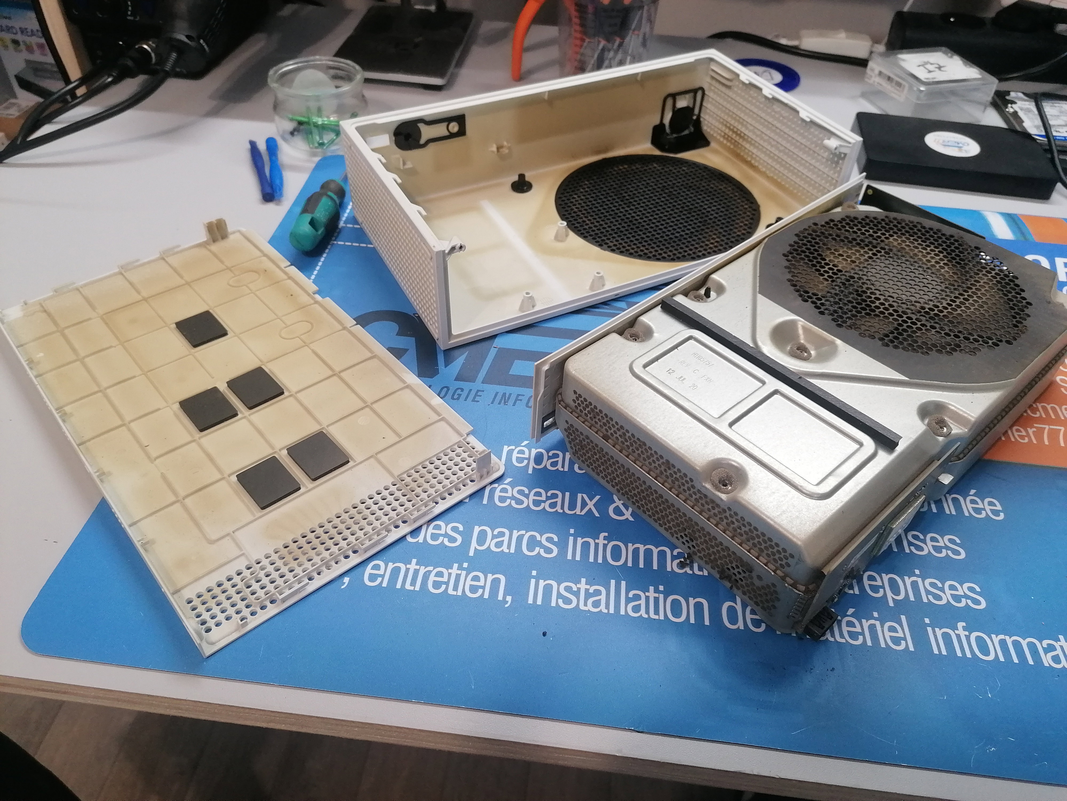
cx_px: 534
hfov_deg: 65.3
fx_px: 832
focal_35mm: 27
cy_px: 400
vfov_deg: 51.4
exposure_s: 1/50
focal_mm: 4.75
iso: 125
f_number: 1.8
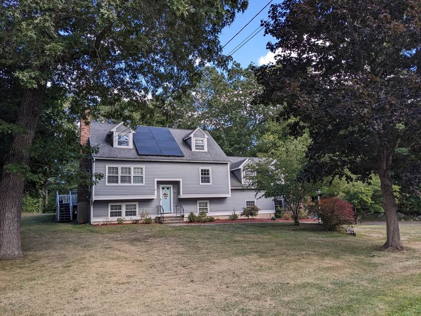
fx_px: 328
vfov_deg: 51.4
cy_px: 158
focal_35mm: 27
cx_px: 210
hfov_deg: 65.3
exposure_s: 1/809
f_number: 1.73
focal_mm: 4.38
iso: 56
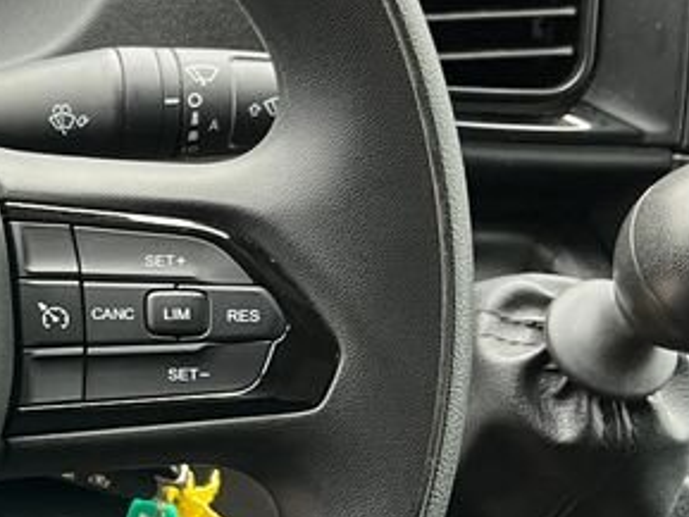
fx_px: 1832
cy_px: 300
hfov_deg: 18.7
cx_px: -358
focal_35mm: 92
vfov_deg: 16.1
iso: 160
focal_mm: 5.1
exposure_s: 1/60
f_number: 1.6
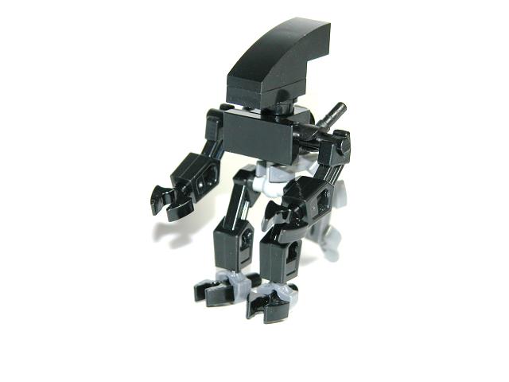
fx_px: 1706
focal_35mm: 116
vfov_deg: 12.8
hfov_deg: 17.0
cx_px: 254
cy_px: 191
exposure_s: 1/119
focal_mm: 29.5
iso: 100
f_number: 3.7
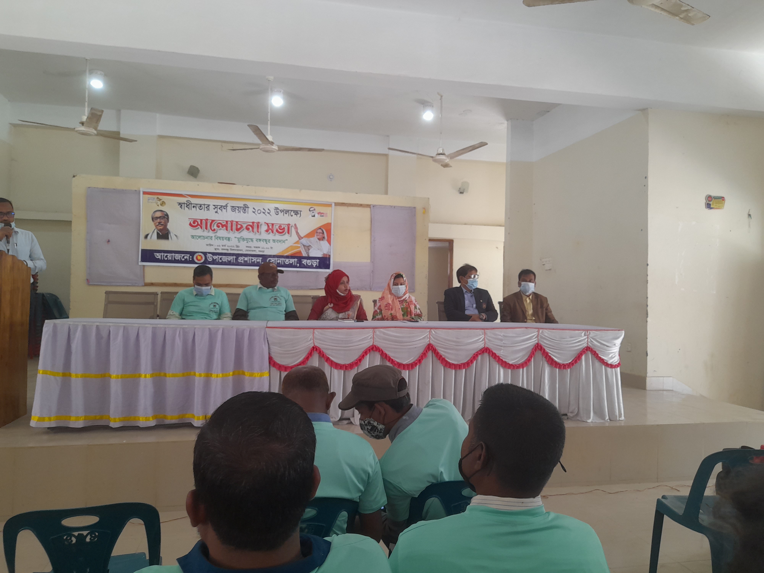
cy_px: 286
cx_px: 382
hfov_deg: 69.4
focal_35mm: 25
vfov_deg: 54.9
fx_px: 552
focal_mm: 4.6
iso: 100
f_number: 2
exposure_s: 1/50
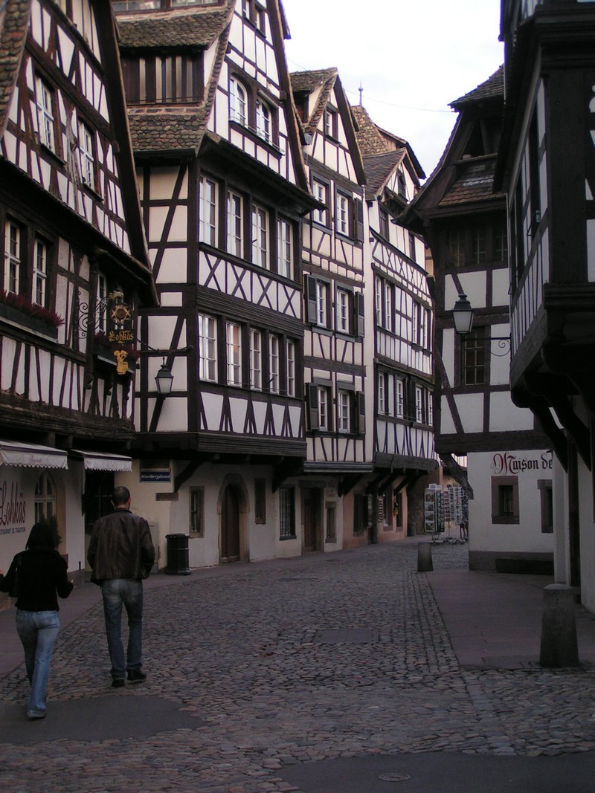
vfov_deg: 36.8
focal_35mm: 52
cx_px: 298
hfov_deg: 28.0
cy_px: 396
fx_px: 1192
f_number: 3.2
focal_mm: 8
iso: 80
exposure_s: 1/60
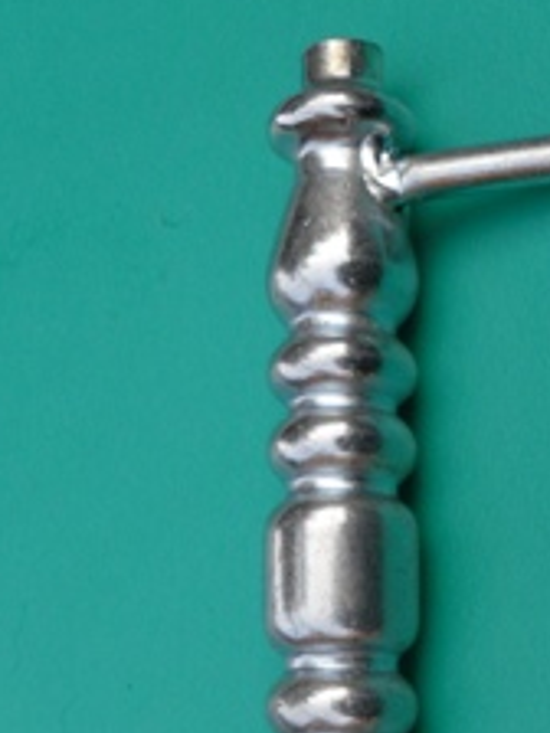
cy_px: 658
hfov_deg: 21.5
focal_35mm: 68
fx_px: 1441
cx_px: 403
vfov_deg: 27.5
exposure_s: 1/412
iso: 80
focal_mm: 6
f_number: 2.8
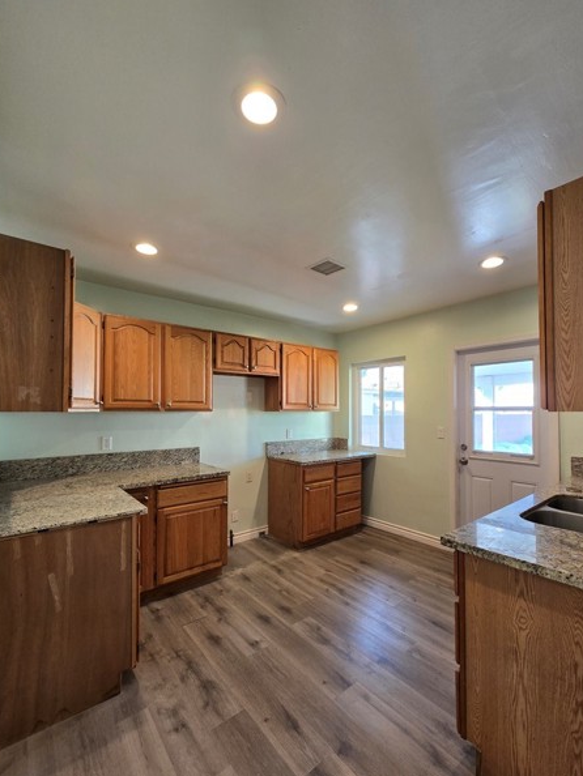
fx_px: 314
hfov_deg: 85.7
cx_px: 305
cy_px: 408
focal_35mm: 14
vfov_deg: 102.0
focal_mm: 2.2
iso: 125
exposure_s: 1/60
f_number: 2.2
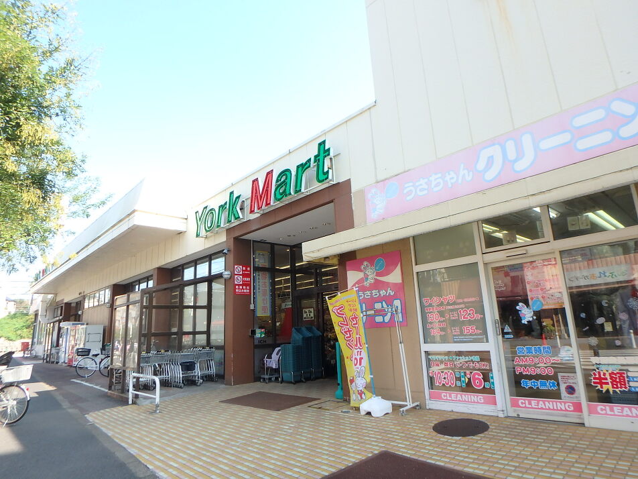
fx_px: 387
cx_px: 319
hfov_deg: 79.0
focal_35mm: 21
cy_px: 240
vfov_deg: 63.4
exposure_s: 1/250
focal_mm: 3.7
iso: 125
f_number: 3.5
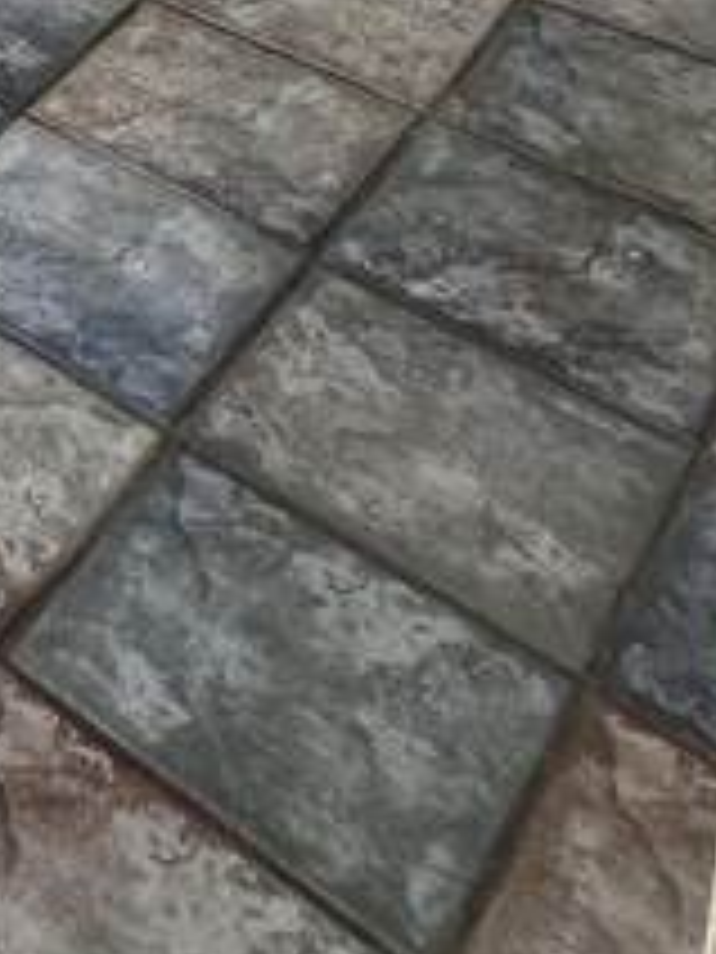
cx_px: -788
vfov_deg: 22.3
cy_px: -688
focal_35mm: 59
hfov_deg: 16.9
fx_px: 1627
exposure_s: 1/120
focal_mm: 1.57
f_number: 1.8
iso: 64
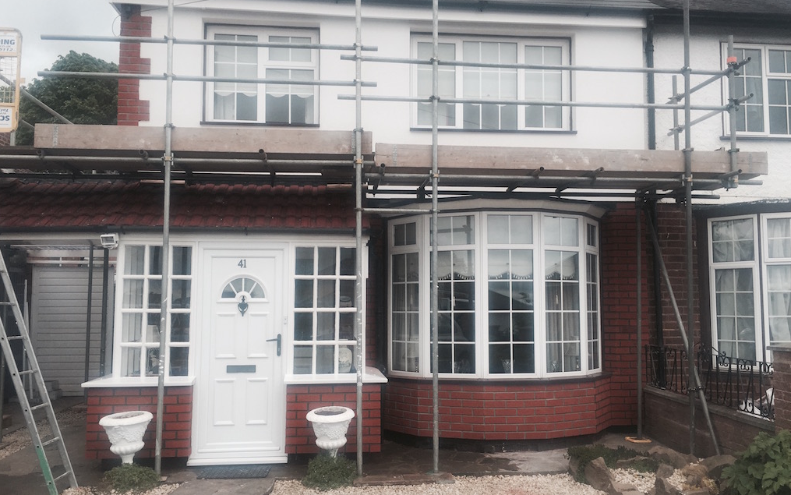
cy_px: 256
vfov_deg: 40.6
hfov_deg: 61.2
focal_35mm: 31
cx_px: 397
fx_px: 668
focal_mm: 4.15
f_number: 2.2
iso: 32
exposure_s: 1/732
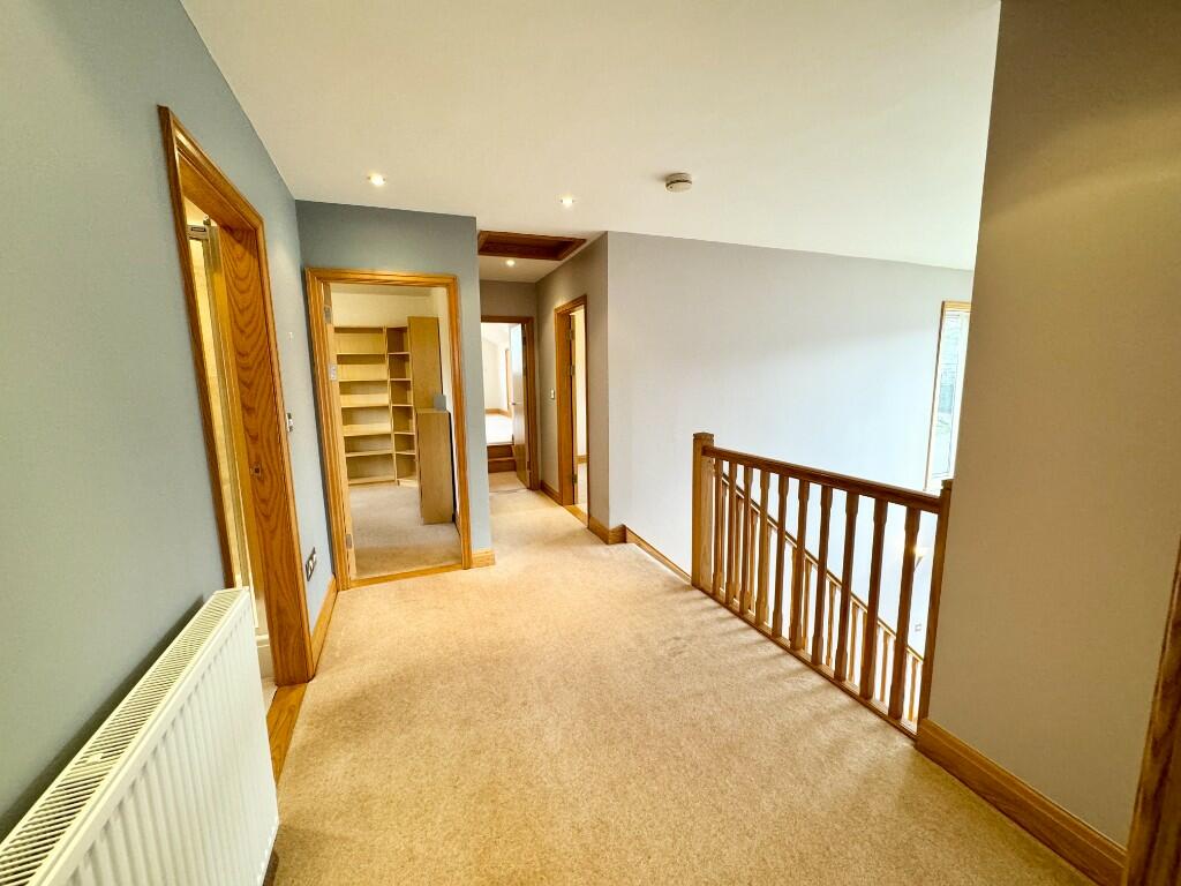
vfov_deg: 85.7
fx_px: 478
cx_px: 590
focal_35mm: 14
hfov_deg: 102.1
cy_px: 443
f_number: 2.2
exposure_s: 1/100
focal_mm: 2.22
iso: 250
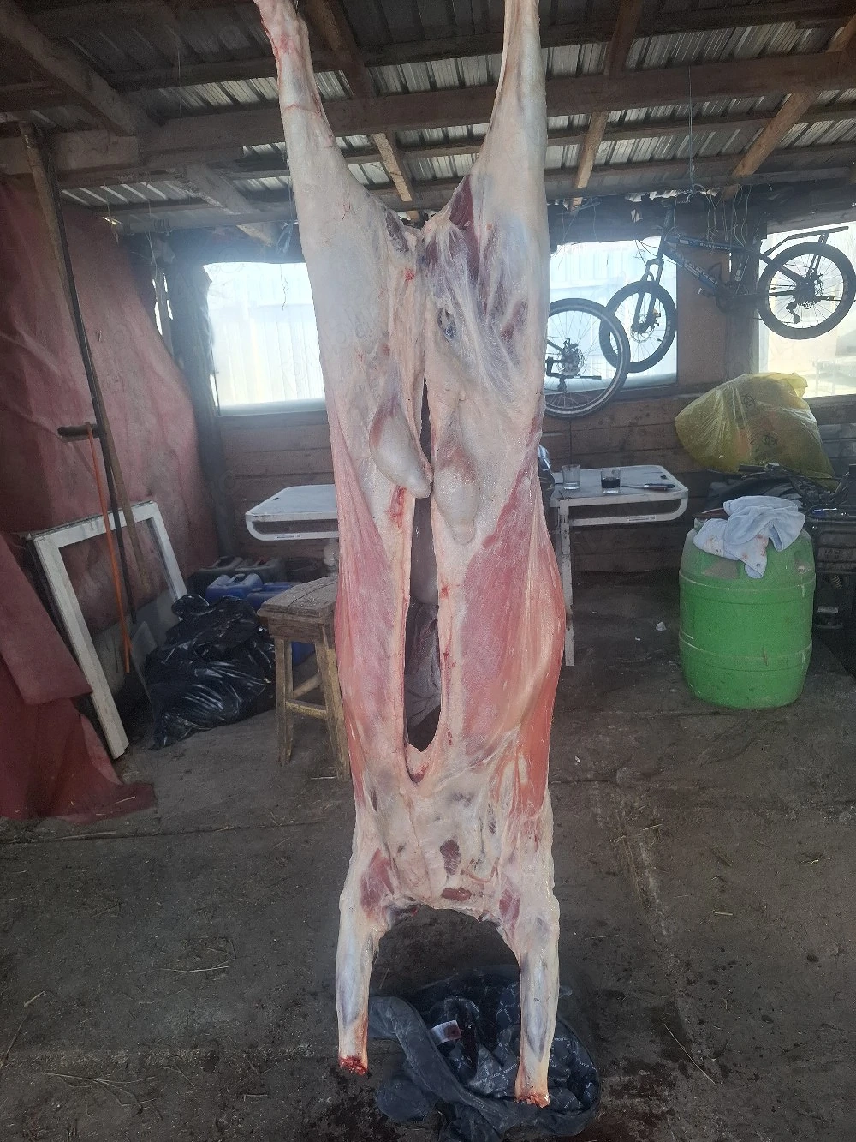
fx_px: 758
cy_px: 571
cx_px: 428
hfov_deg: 58.9
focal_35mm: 23
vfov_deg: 73.9
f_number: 1.8
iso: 100
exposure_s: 1/100
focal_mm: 5.54
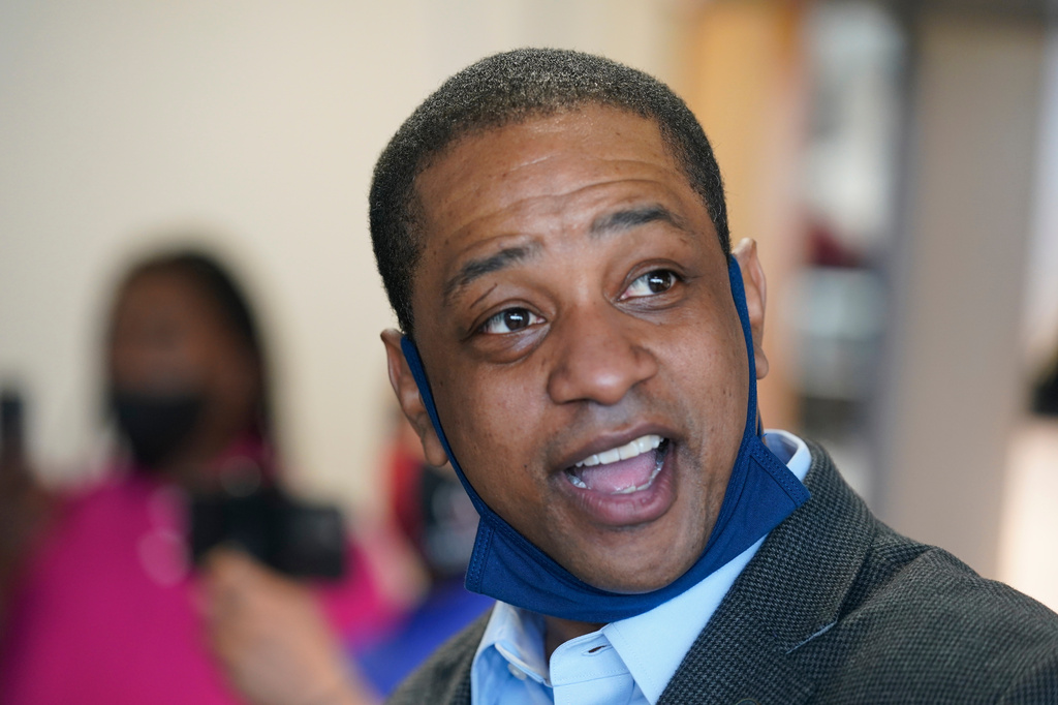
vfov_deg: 9.7
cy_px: 352
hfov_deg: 14.5
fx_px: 4172
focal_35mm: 142
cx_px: 529
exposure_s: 1/250
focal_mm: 142
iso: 1600
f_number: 3.5
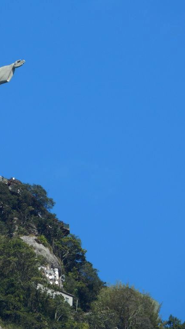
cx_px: 33
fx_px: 8586
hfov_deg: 1.2
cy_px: 165
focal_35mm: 984
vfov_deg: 2.2
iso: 125
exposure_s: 1/500
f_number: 5.8
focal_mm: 120
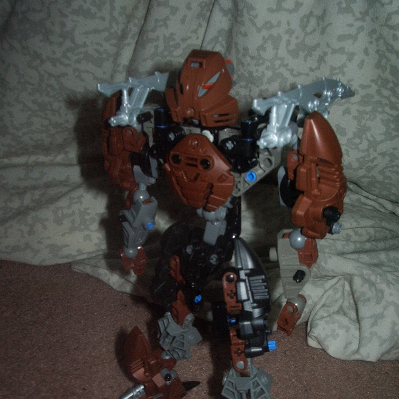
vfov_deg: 39.8
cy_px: 247
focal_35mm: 42
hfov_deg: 40.0
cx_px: 198
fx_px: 548
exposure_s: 1/40
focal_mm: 5.8
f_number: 4.3
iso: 100
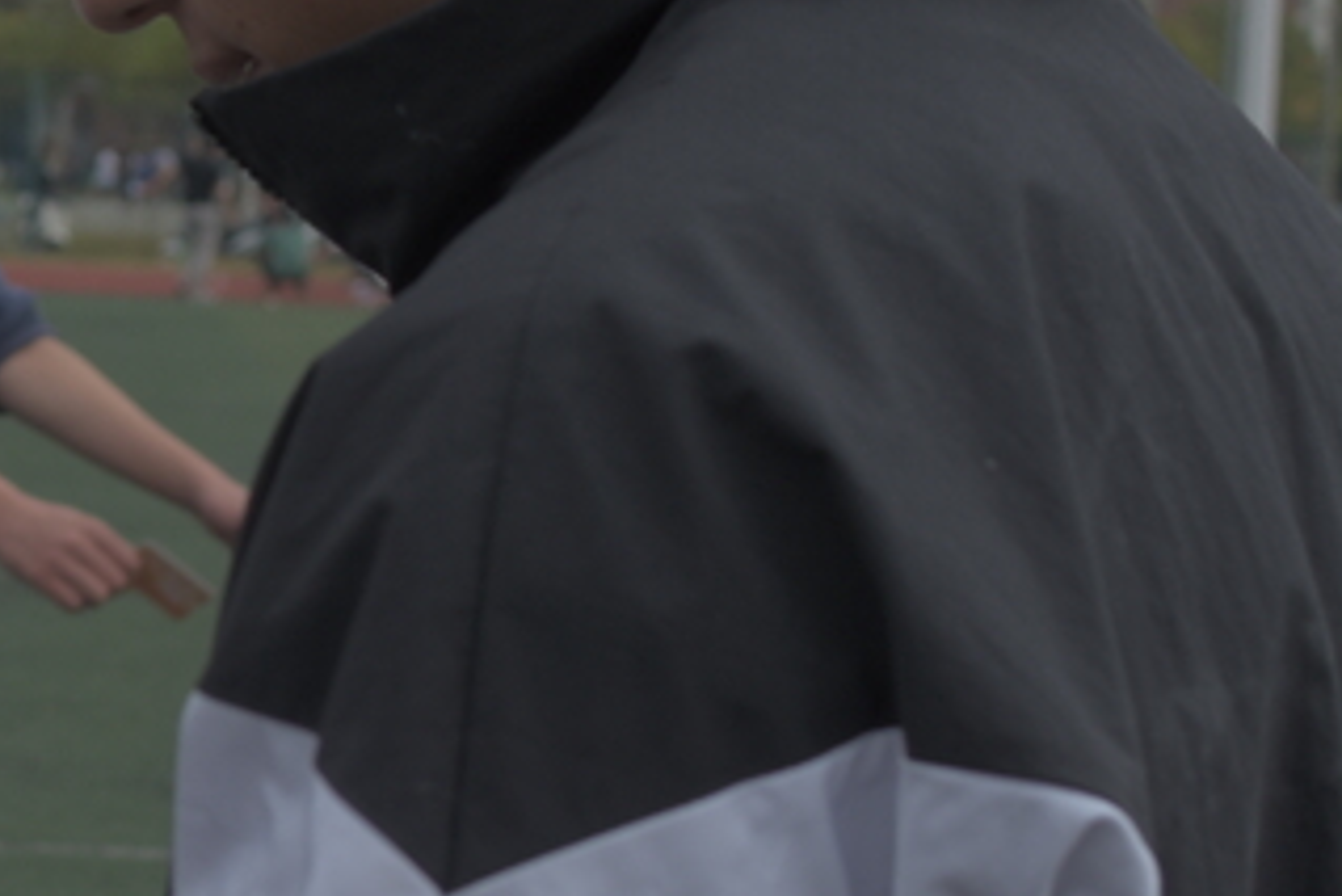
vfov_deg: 8.3
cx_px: -581
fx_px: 6137
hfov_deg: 12.0
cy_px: 902
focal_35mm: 165
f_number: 5
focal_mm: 35
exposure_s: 1/500
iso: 100
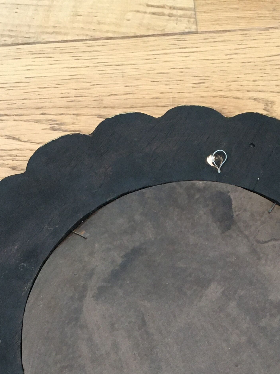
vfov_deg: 29.9
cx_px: 196
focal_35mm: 62
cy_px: 334
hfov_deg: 23.5
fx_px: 669
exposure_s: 1/20
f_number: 2.2
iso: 200
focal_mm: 4.15
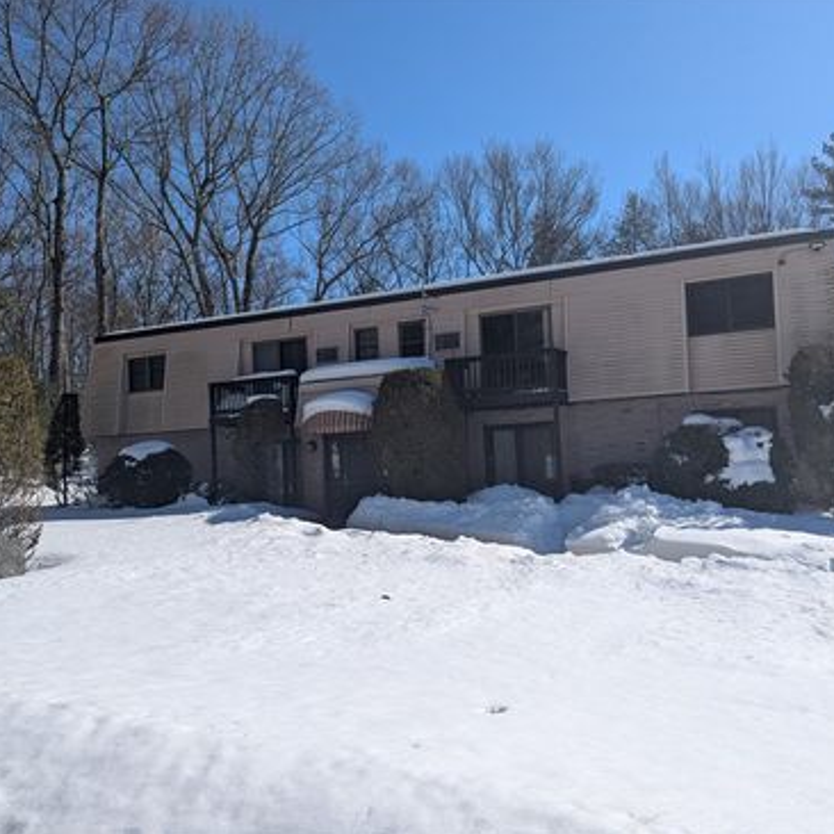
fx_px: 790
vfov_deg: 55.6
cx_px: 412
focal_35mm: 29
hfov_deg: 55.6
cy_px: 415
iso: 47
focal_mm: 6.81
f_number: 1.85
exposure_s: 1/3774
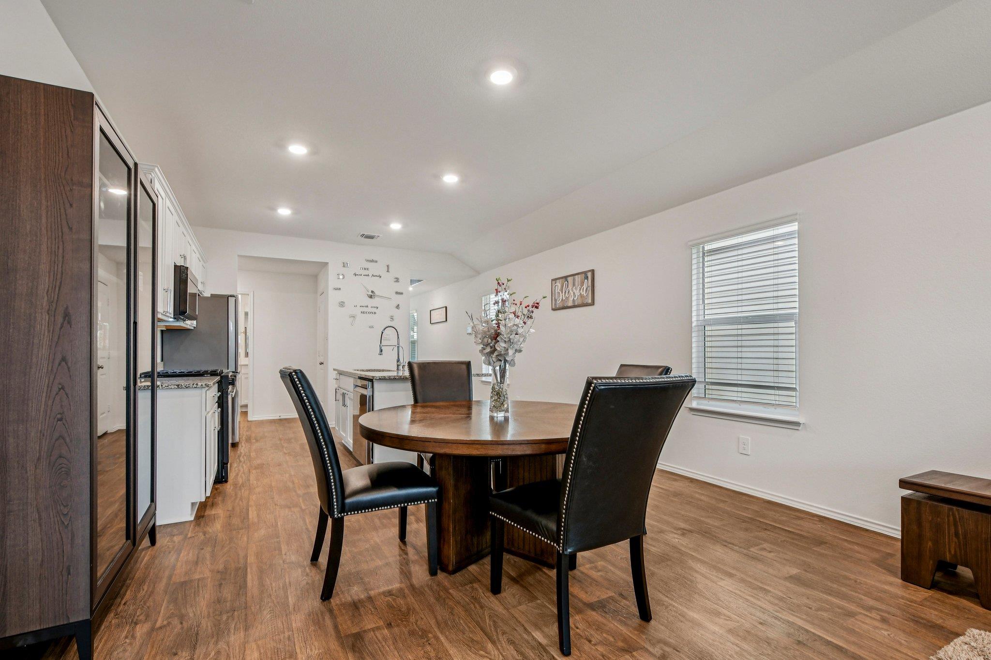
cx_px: 496
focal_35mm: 15
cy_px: 330
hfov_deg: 100.4
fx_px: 413
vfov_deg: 77.3
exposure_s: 1/10
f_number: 8
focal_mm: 10
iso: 400
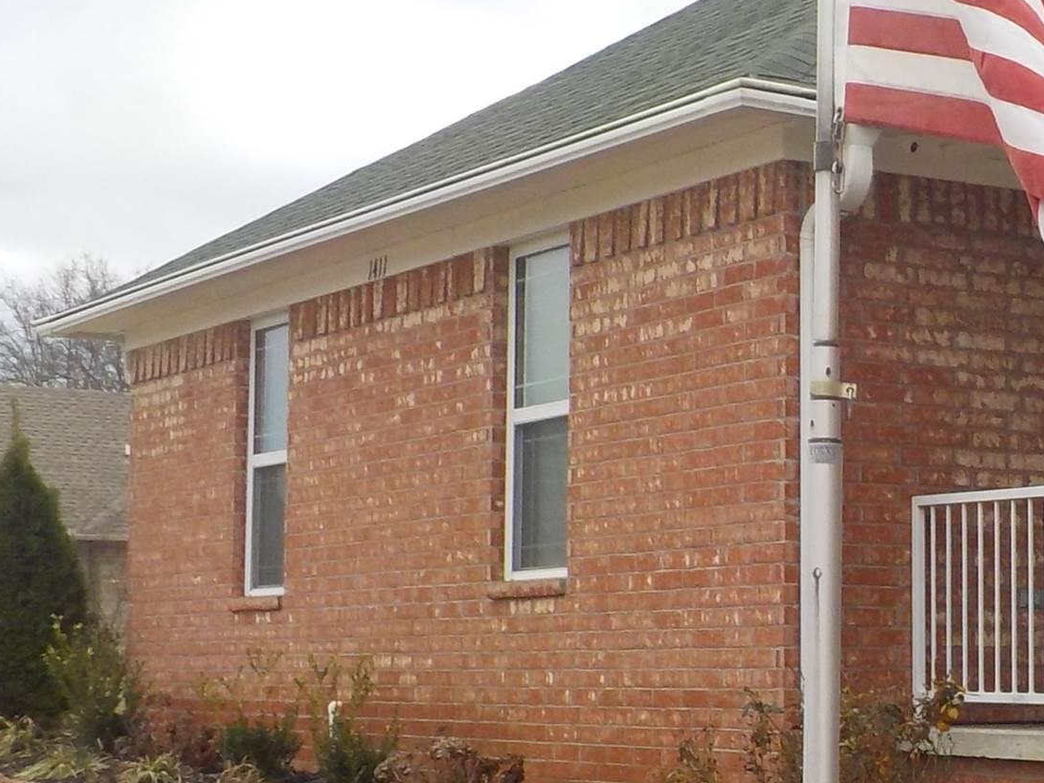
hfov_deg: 21.7
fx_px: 2534
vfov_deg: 17.5
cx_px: 1228
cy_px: 539
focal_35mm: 84
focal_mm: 4.1
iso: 125
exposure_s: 1/320
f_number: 3.3
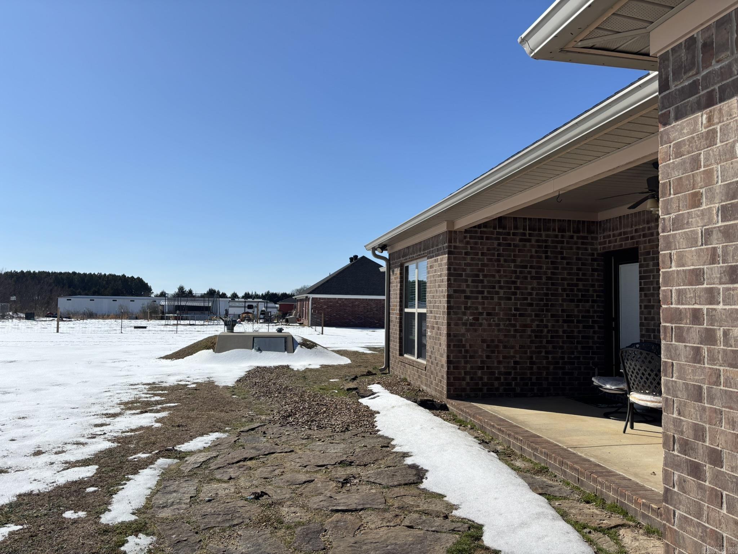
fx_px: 554
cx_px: 369
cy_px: 277
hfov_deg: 67.3
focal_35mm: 26
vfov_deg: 53.1
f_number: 1.6
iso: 50
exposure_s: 1/7194
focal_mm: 5.96
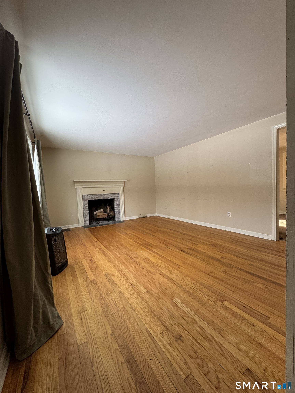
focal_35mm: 14
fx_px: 159
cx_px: 148
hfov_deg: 85.7
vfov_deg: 102.1
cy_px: 196
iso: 160
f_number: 2.2
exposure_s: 1/120
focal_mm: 2.22
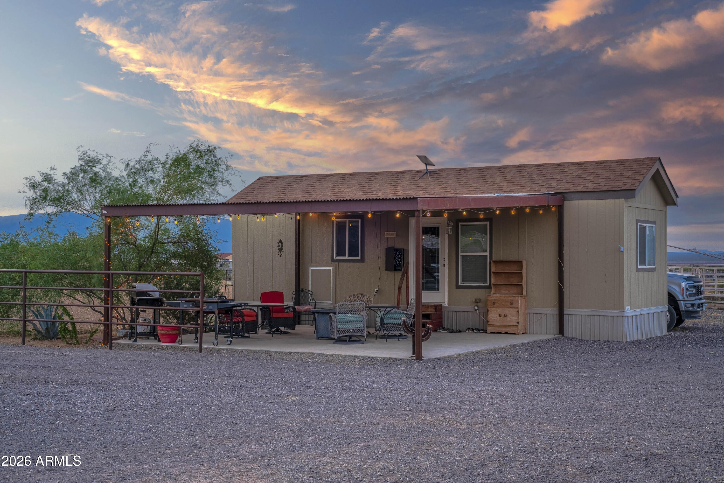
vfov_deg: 24.6
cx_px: 362
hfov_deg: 36.2
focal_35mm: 55
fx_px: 1106
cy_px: 242
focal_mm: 55
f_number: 8
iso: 320
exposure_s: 1/2000
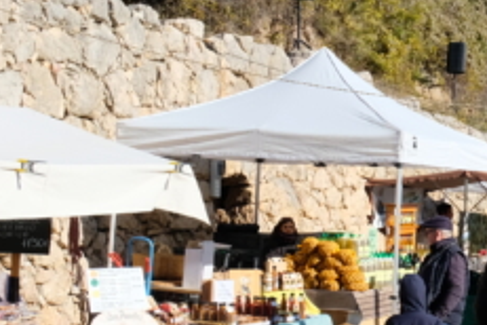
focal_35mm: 90
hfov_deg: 21.1
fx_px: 1217
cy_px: 176
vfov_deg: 15.2
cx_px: 584
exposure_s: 1/480
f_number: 8
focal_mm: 18
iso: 400
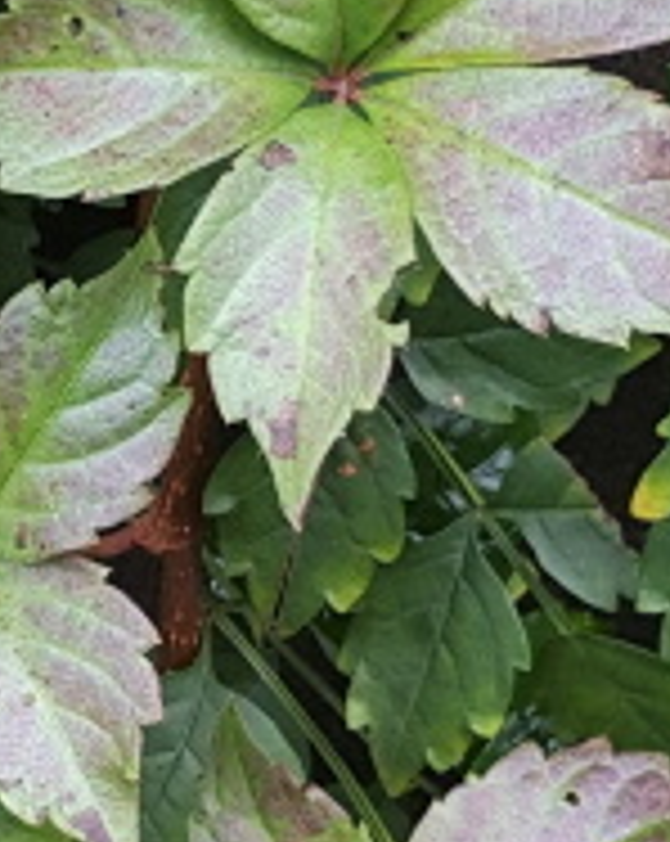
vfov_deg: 11.6
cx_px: -144
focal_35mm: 166
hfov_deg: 9.2
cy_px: 720
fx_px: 4125
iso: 50
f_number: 2
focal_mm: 3.75
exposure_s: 1/50
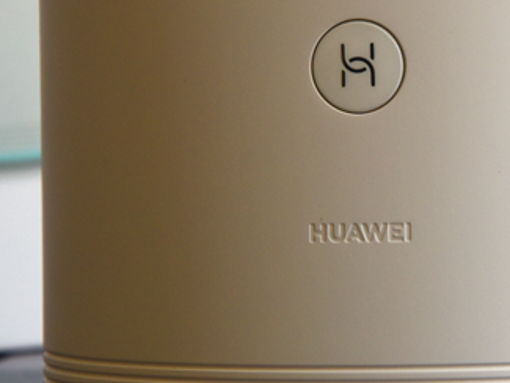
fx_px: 4318
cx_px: 353
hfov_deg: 6.8
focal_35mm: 293
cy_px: 39
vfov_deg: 5.1
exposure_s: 1/125
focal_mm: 110
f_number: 9
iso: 640
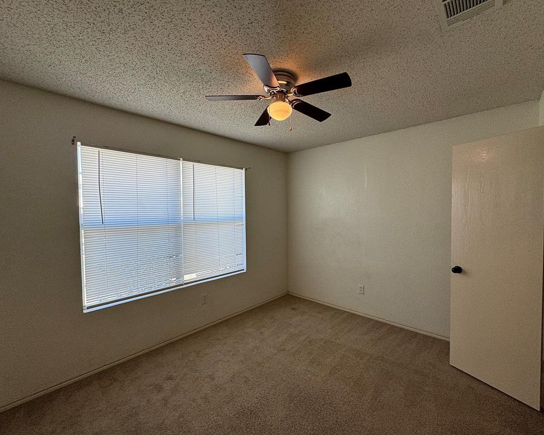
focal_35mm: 15
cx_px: 290
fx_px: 241
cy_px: 217
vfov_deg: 84.0
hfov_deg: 96.7
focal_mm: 2.22
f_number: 2.2
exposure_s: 1/120
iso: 125
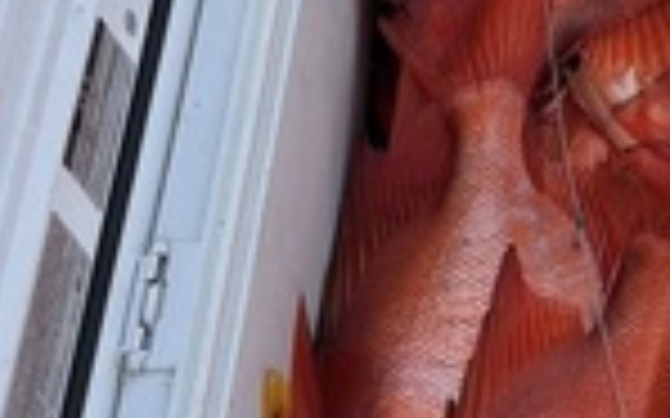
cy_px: -490
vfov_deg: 7.8
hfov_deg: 13.0
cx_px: 710
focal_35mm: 158
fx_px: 2884
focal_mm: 5.96
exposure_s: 1/1543
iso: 50
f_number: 1.6
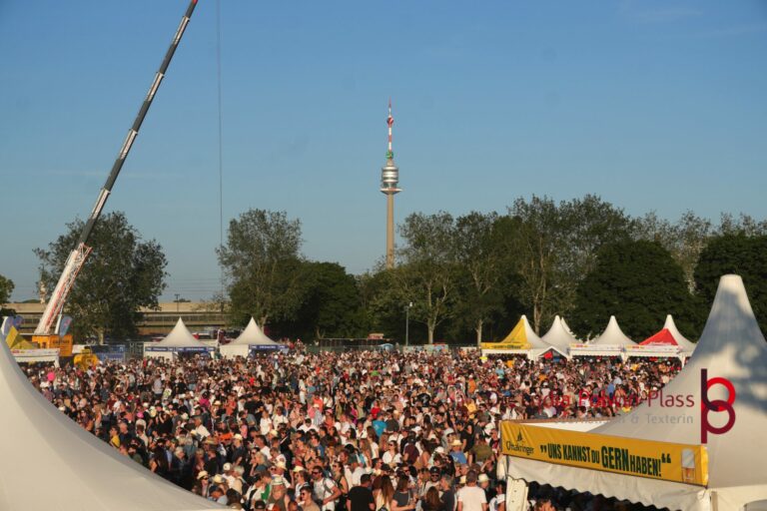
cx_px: 384
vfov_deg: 19.3
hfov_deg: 28.6
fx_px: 1502
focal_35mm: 70
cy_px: 256
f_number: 8
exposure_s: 1/320
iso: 100
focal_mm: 47
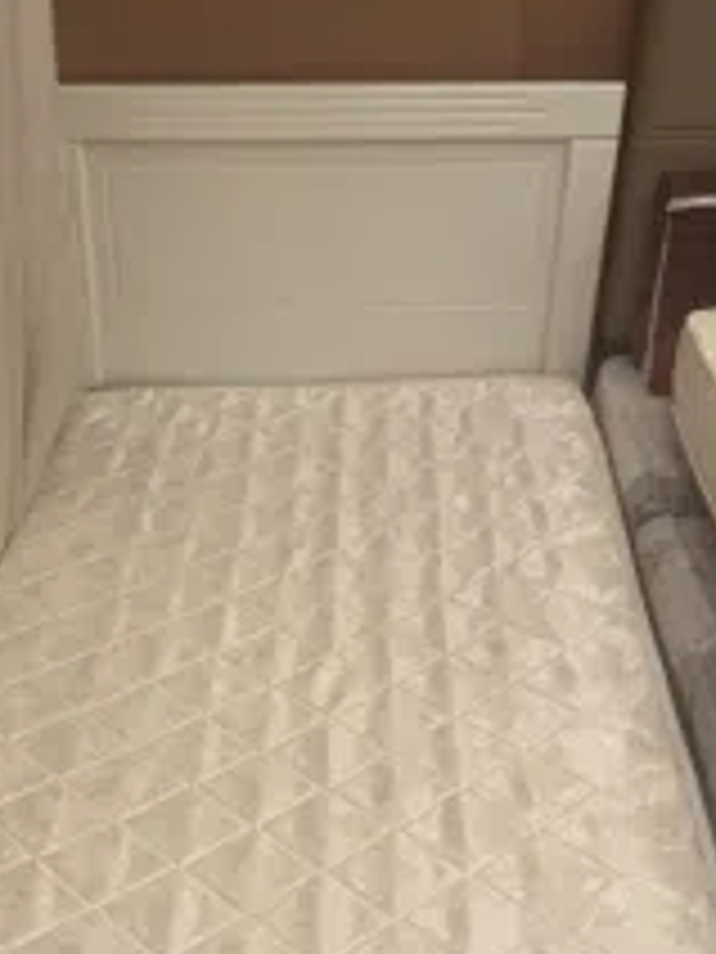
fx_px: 1351
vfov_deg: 36.9
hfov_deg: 29.6
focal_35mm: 49
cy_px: 819
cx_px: 266
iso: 160
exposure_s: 1/50
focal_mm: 5.1
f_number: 1.6
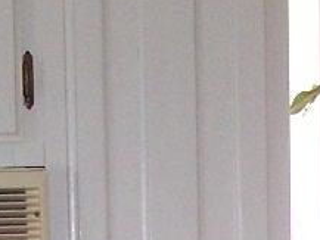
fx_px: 2738
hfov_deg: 6.7
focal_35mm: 296
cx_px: 155
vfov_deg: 4.8
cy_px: 774
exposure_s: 1/80
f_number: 2.9
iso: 160
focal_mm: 7.1
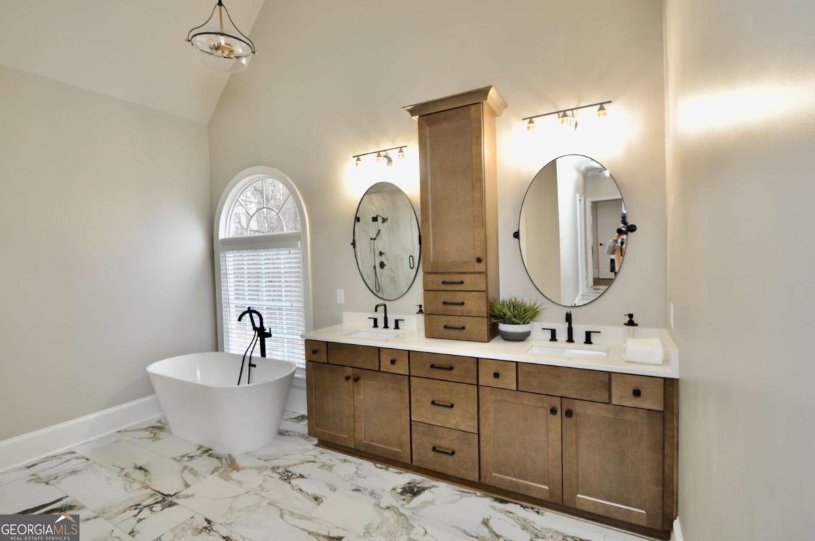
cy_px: 270
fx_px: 339
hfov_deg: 100.5
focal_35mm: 15
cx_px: 408
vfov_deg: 77.2
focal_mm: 10
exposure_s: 1/60
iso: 560
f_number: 4
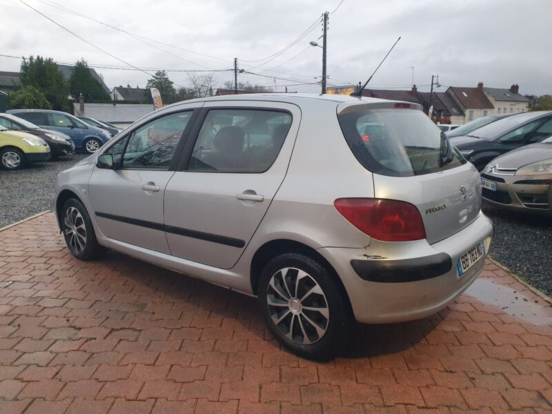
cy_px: 207
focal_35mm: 26
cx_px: 276
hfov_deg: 67.3
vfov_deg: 53.1
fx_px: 415
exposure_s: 1/100
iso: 200
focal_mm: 4.32
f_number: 2.4
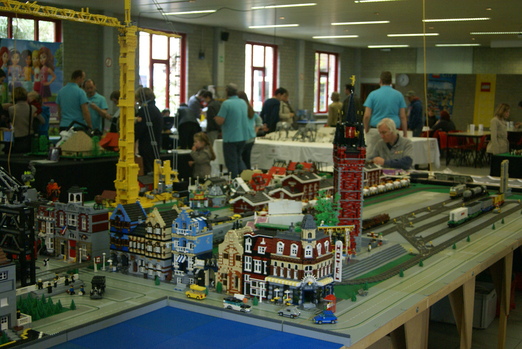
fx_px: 653
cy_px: 174
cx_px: 261
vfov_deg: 29.9
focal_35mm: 45
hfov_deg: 43.6
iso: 400
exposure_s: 1/60
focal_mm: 30
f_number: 4
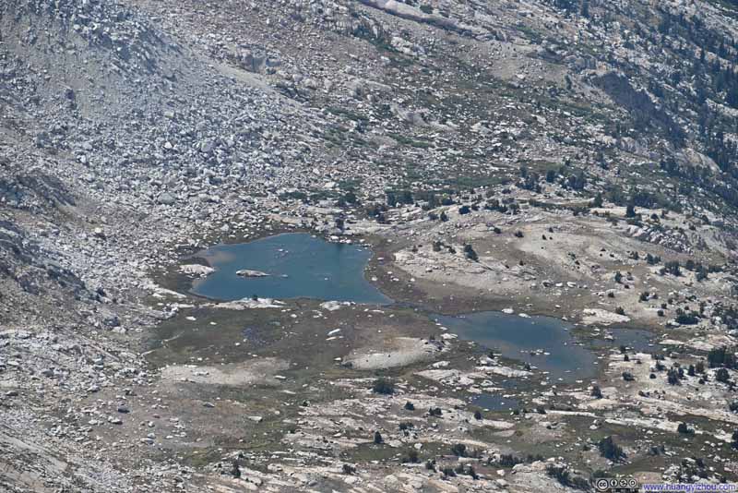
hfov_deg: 13.7
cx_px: 369
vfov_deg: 9.2
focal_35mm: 150
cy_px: 246
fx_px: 3076
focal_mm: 150
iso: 100
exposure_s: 1/1250
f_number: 5.6
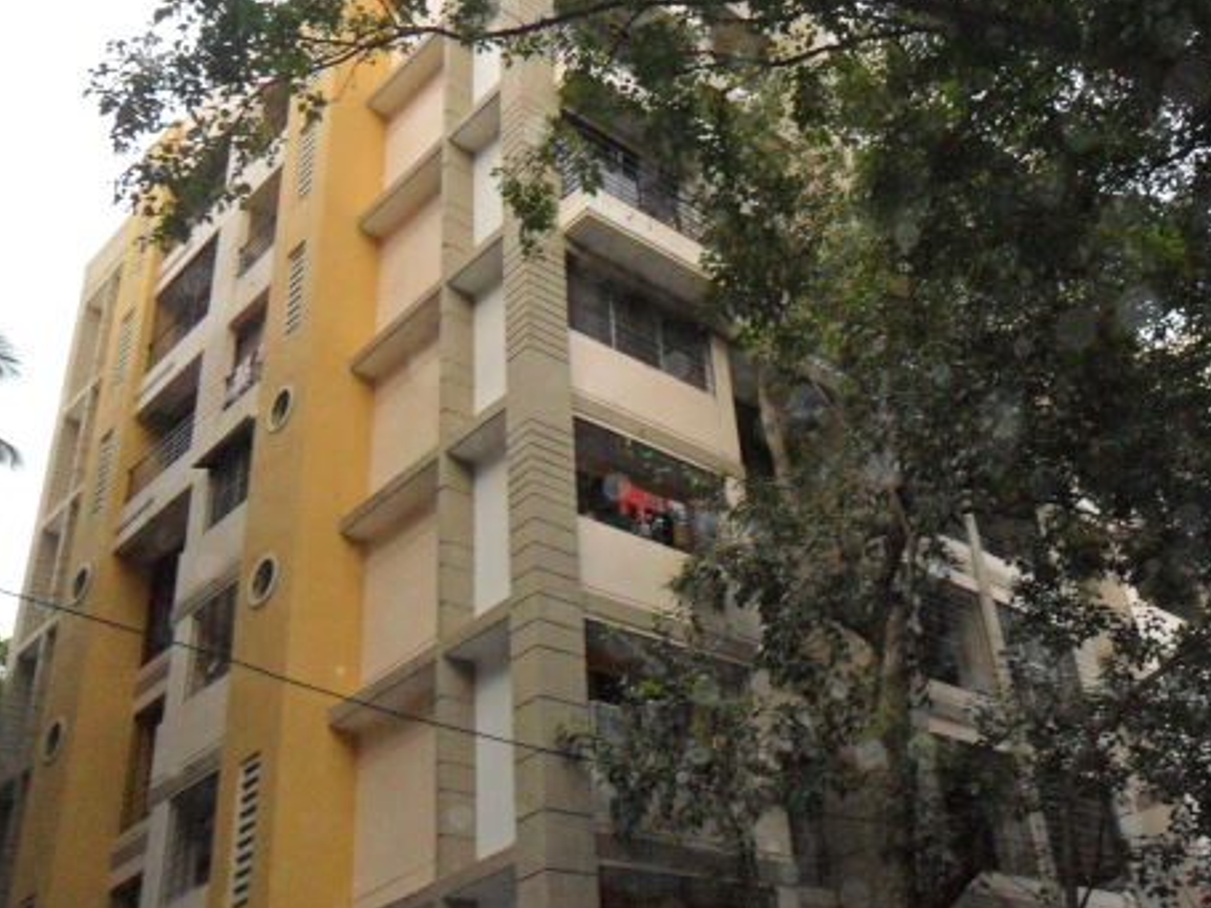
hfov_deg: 48.2
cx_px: 801
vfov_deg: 37.7
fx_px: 1329
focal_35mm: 38
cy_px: 407
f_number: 3.5
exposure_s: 1/15
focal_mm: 4.9
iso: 400
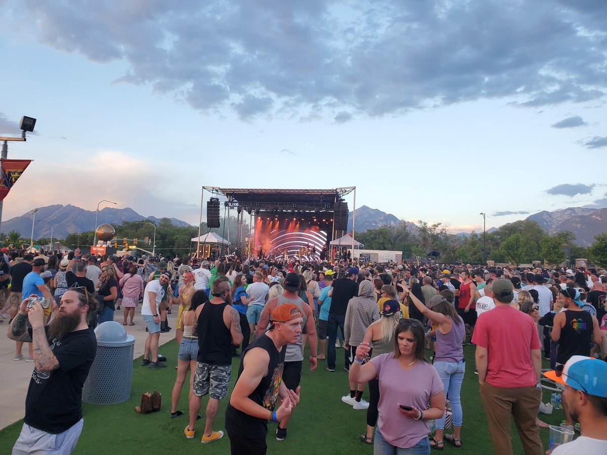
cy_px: 228
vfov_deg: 53.1
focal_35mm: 26
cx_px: 304
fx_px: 456
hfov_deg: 67.3
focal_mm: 4.3
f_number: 2.4
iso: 100
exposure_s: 1/120
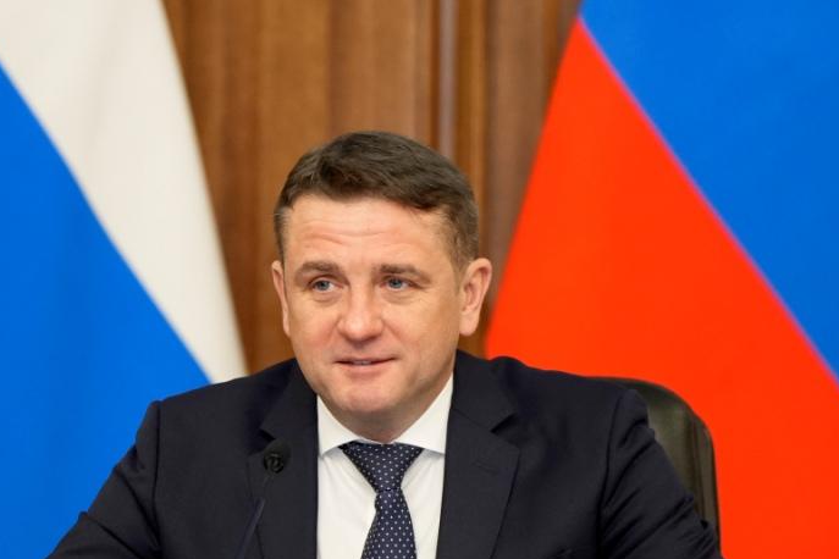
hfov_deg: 4.6
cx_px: 342
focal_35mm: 447
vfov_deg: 3.1
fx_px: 10417
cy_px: 357
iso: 3200
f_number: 3.2
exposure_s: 1/125
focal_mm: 200
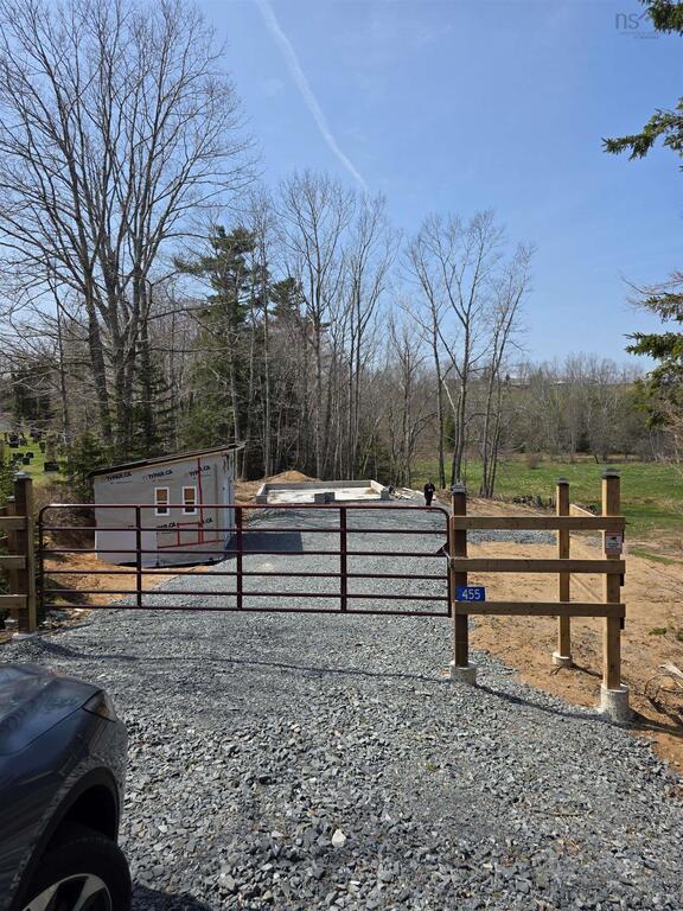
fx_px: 605
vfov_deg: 73.9
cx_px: 342
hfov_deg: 58.9
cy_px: 456
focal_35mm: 23
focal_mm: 6.3
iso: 80
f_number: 1.7
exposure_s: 1/5778
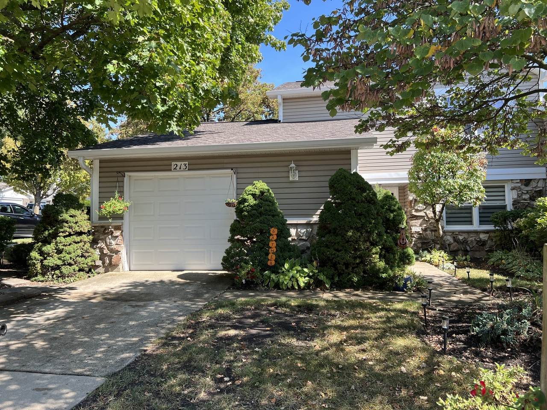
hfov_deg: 67.3
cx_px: 274
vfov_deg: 53.1
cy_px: 205
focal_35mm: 26
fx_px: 411
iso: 50
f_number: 1.5
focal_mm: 5.7
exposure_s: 1/840
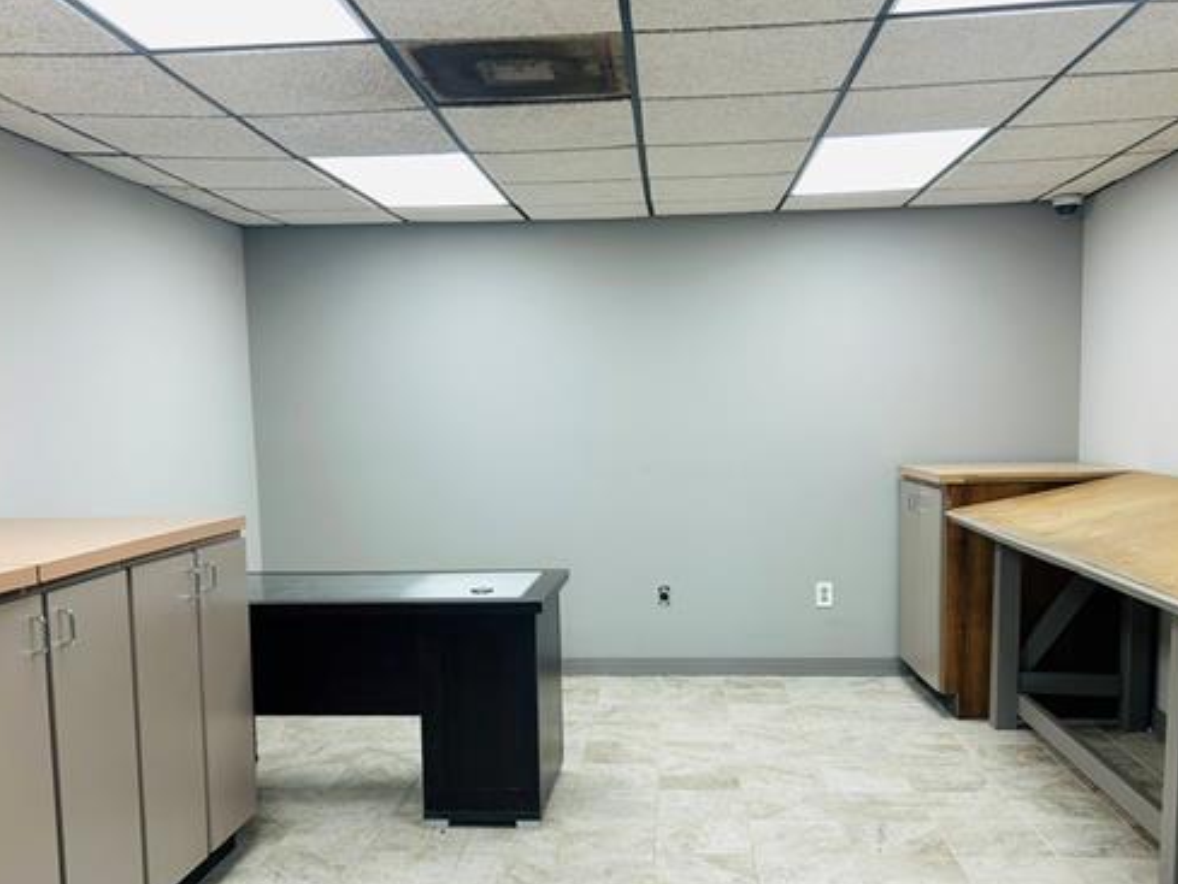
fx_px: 1157
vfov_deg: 41.5
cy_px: 556
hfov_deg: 53.9
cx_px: 593
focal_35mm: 34
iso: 50
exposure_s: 1/120
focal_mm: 5.7
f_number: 1.5
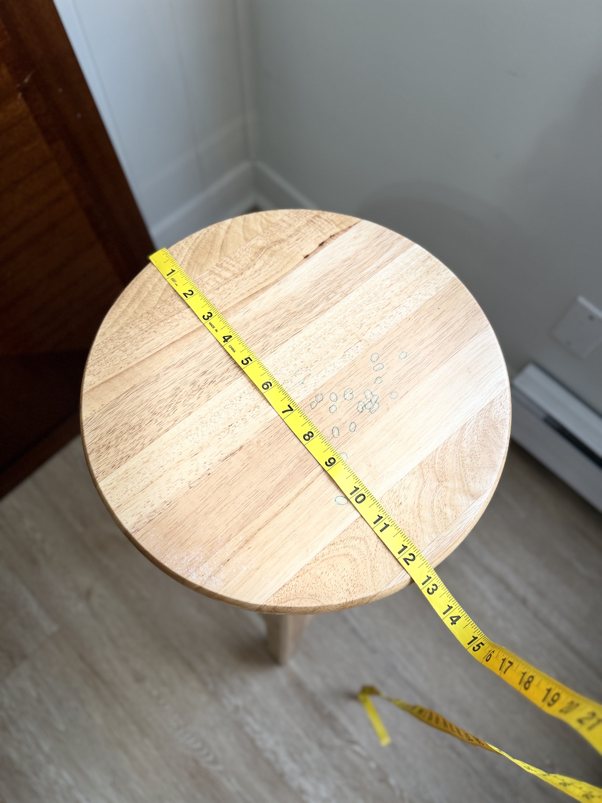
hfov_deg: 56.8
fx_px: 557
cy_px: 402
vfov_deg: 71.6
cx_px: 301
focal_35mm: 24
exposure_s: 1/120
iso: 200
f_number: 1.78
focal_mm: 6.76
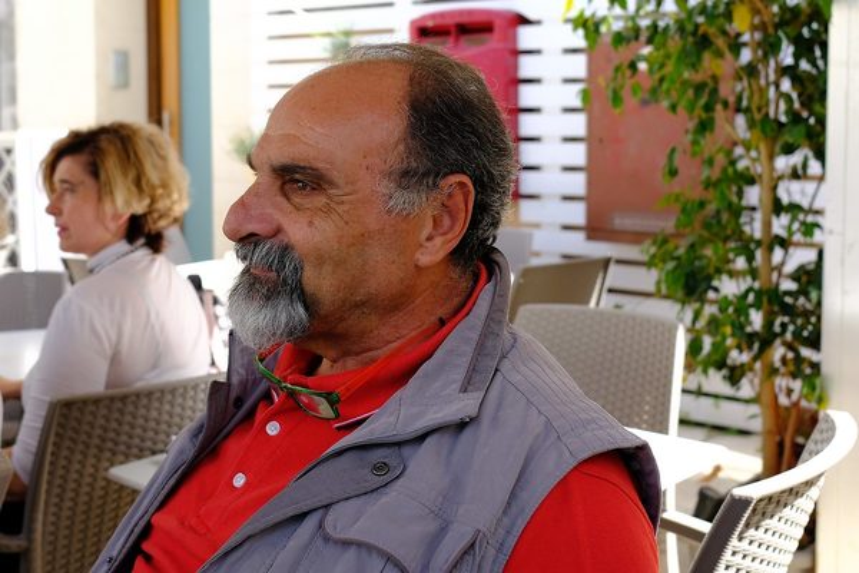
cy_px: 286
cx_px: 430
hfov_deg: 54.4
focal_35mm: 35
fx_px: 835
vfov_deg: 37.9
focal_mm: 23
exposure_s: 1/250
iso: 200
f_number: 4
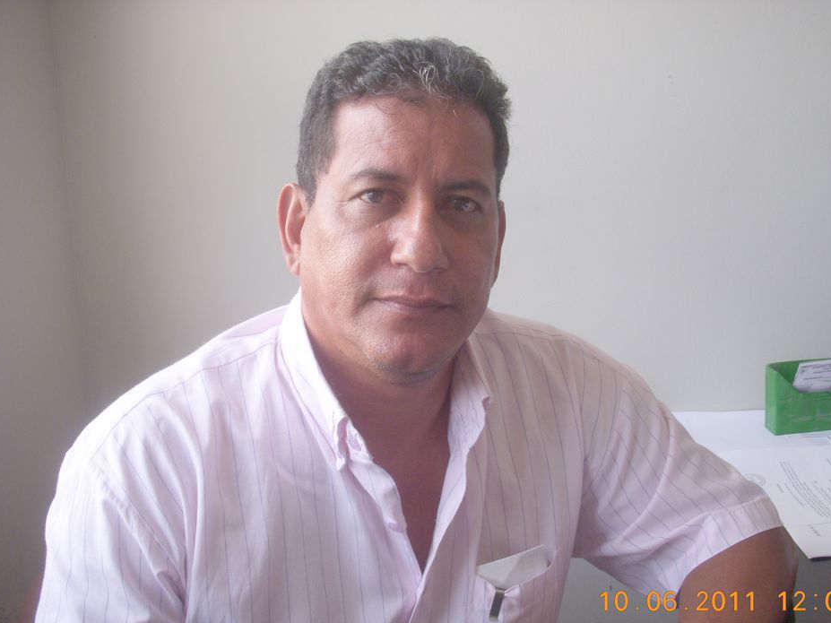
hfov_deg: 45.8
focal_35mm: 41
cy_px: 335
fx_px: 984
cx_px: 444
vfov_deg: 35.1
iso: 100
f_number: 3.3
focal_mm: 6.3
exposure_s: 1/50
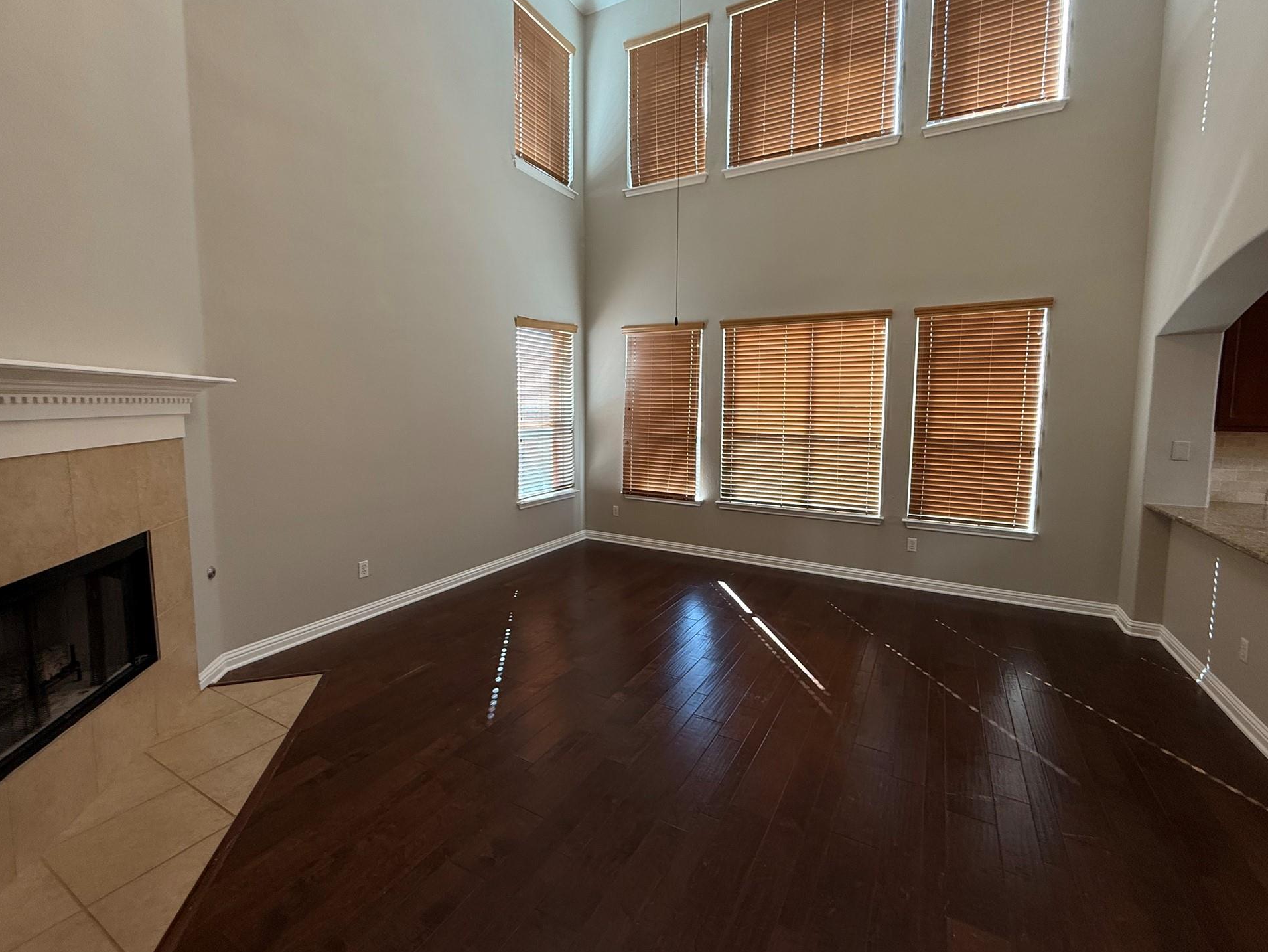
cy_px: 451
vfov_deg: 81.7
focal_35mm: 15
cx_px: 655
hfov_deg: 98.1
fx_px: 550
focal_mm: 2.22
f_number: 2.2
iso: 160
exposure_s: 1/120
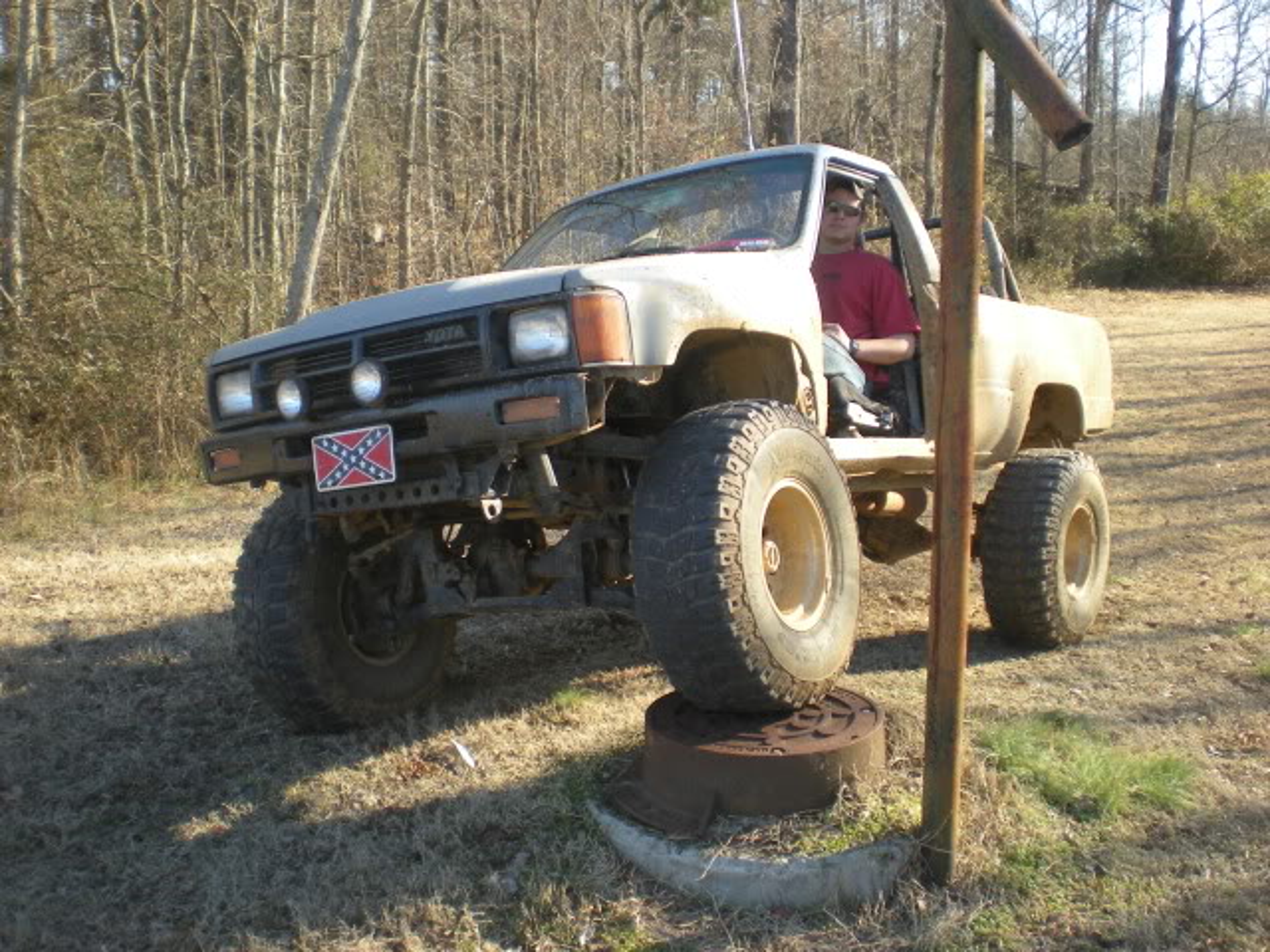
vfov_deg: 37.7
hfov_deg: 49.0
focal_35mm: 38
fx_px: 1394
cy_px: 476
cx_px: 635
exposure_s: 1/158
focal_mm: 6.3
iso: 64
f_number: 3.1
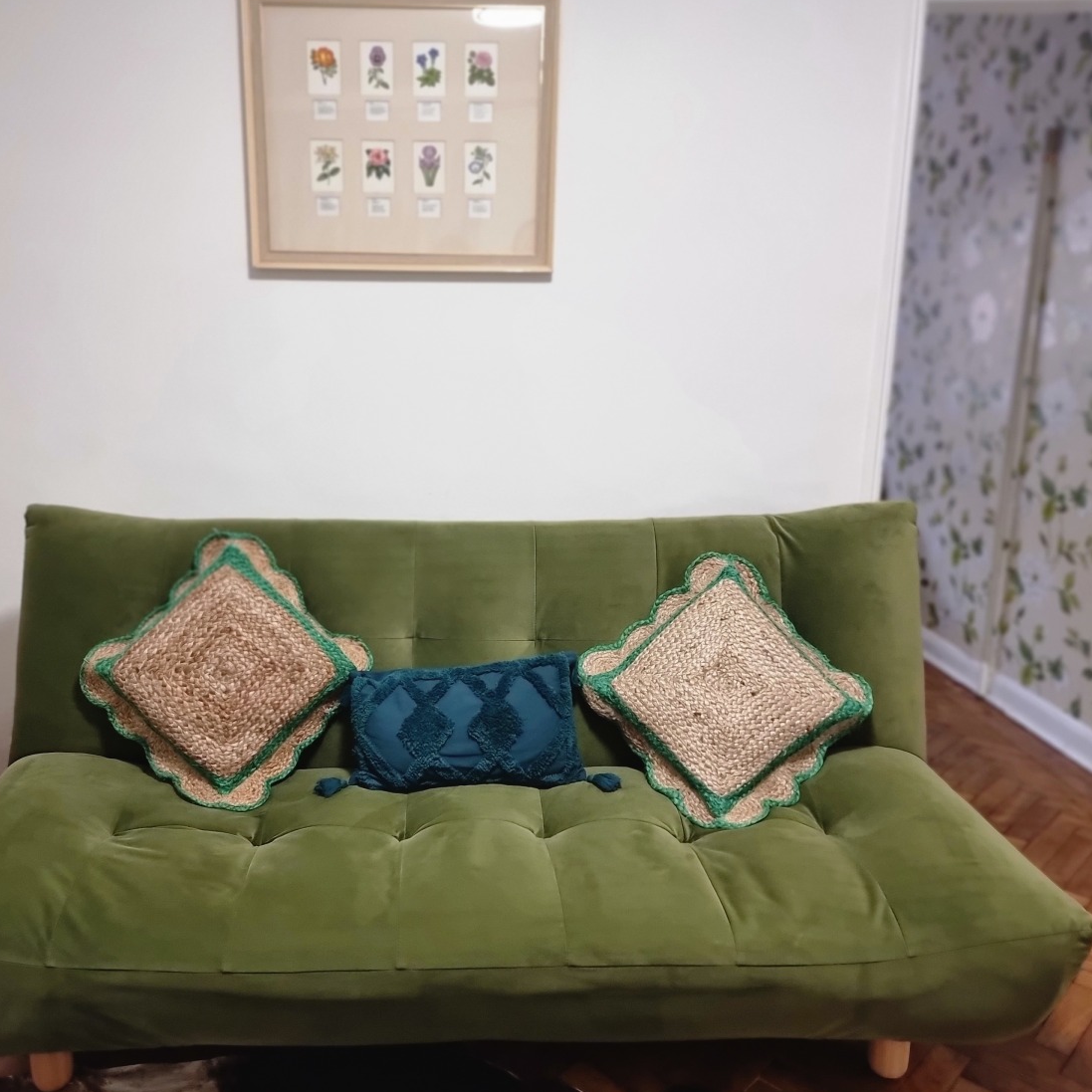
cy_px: 551
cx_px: 471
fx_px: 1035
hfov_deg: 55.4
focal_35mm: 29
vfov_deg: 55.6
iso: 250
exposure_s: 1/50
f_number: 1.8
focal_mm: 6.7
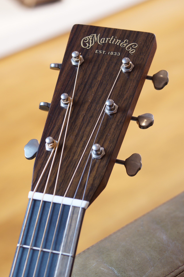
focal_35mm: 115
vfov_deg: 17.8
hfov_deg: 11.9
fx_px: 882
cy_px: 143
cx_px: 94
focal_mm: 70
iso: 100
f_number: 4.5
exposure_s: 1/5
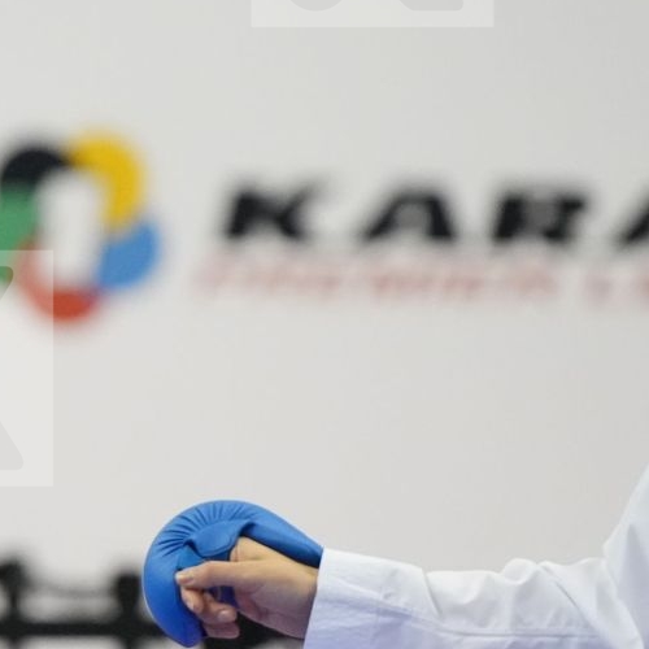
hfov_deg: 2.5
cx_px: -508
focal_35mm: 698
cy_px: 369
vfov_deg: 2.5
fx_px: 14806
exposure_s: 1/1000
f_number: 2.8
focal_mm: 152
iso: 3200
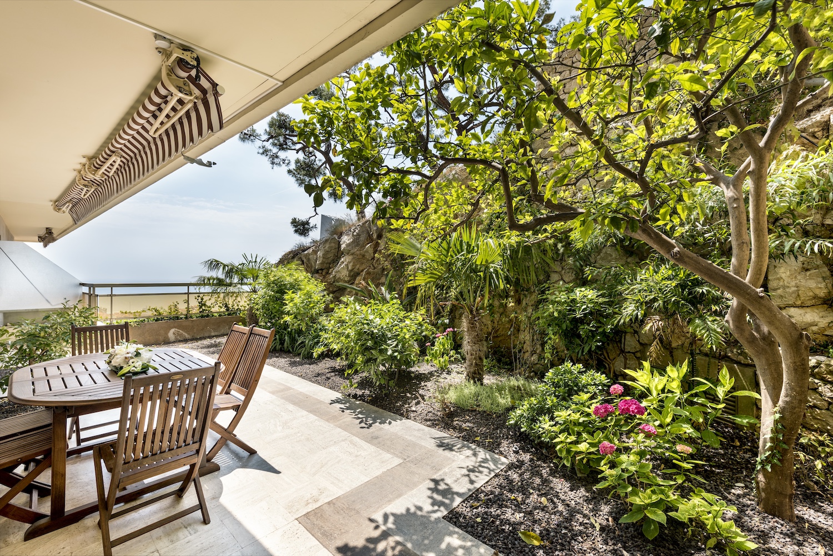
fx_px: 347
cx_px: 416
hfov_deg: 100.4
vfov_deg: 77.4
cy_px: 278
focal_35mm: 15
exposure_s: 1/200
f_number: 8
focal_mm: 15
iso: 100
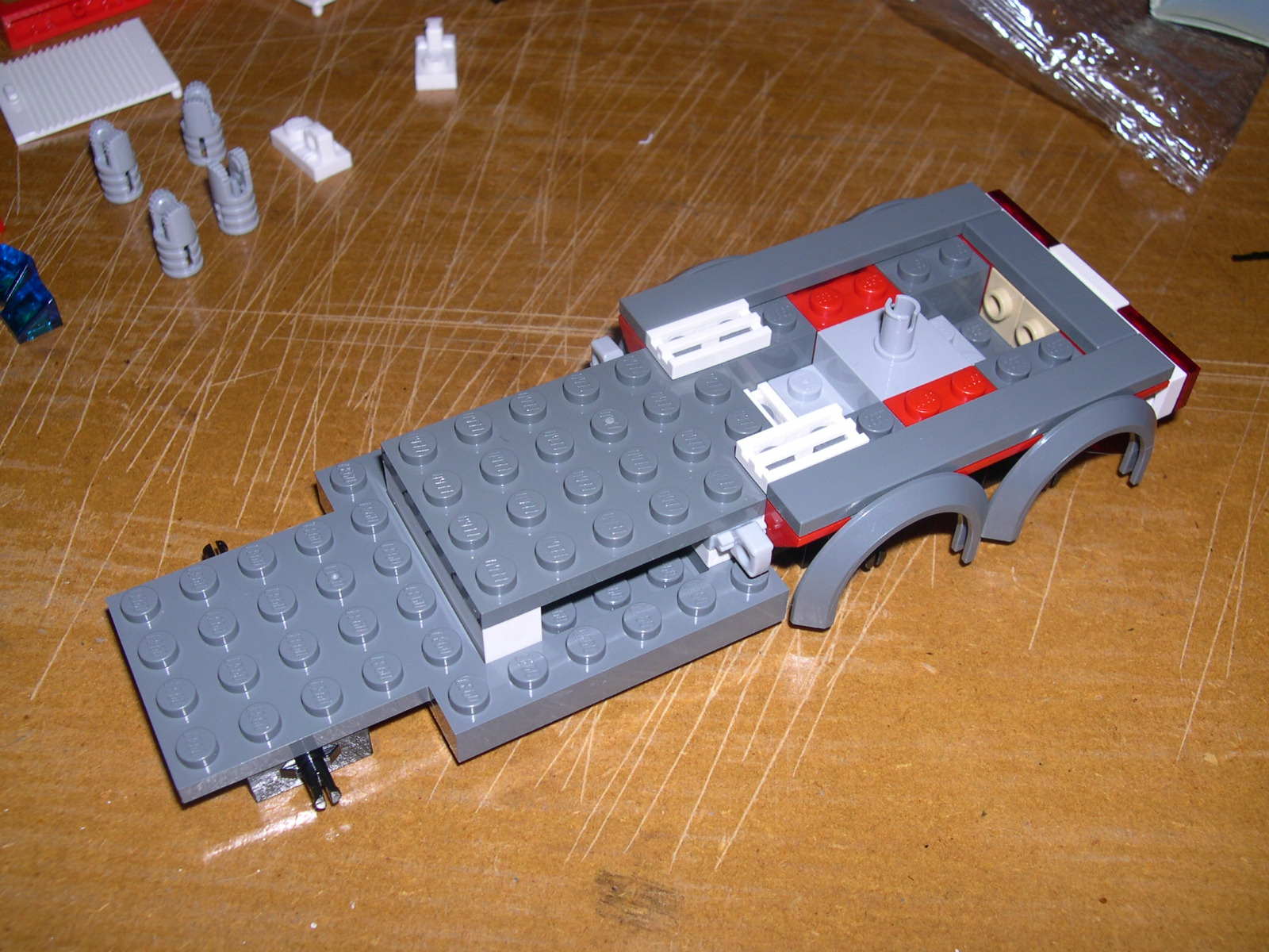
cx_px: 634
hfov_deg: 49.0
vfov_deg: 37.7
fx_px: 1393
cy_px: 476
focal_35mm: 38
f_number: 7.6
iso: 100
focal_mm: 8
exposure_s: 1/60
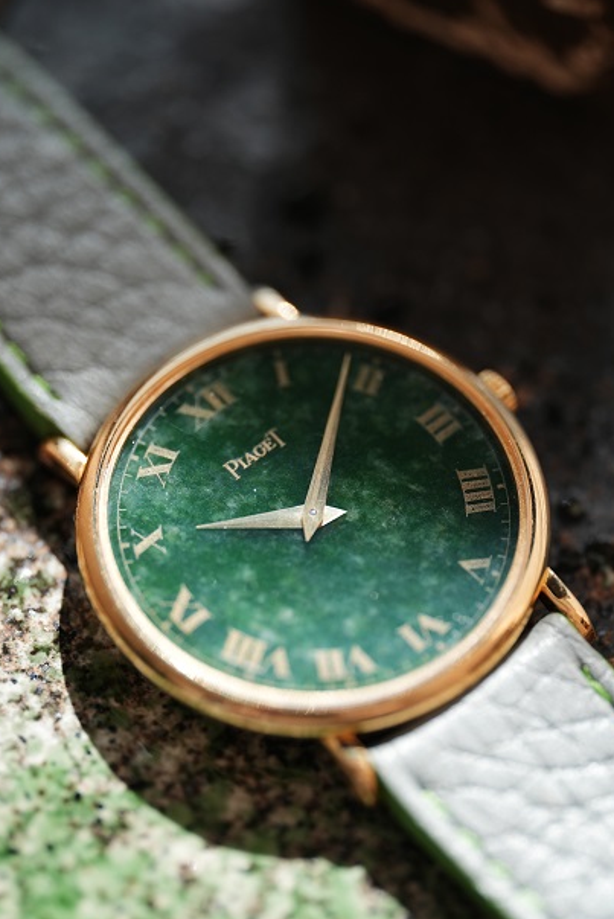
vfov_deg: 16.8
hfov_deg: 11.3
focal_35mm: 122
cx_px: 309
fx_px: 3116
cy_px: 516
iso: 640
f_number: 2.8
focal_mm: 105
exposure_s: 1/250
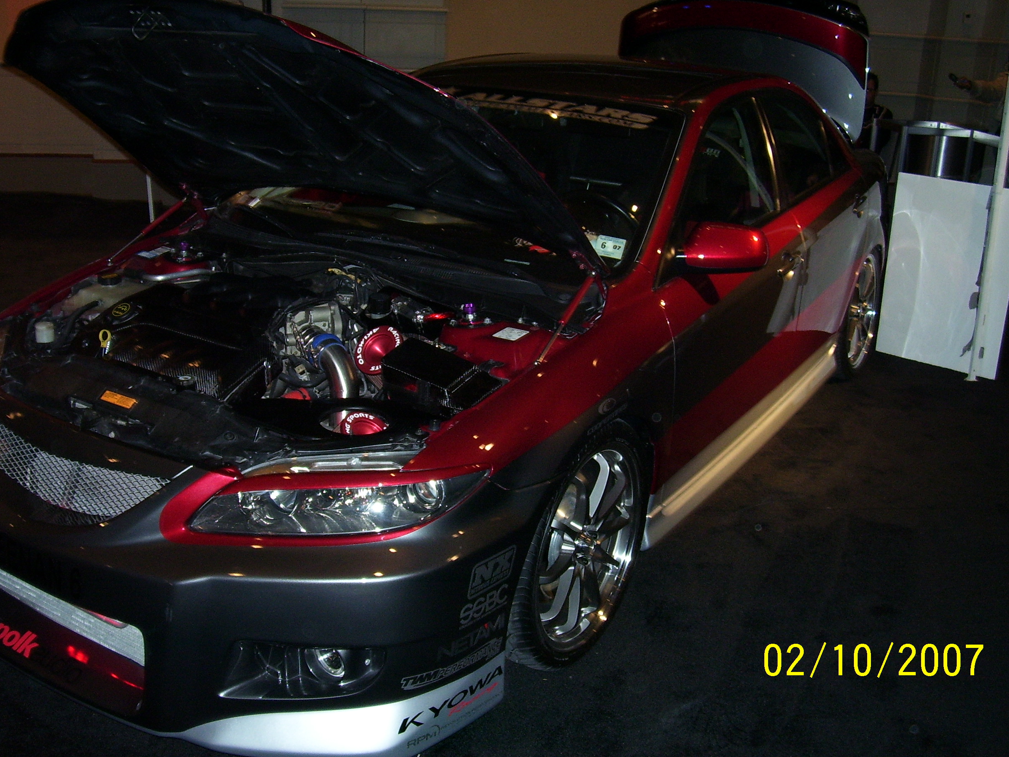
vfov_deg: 39.6
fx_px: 1049
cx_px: 490
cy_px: 358
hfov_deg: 51.3
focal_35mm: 36
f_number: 2.7
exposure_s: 1/60
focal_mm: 5.6
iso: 125
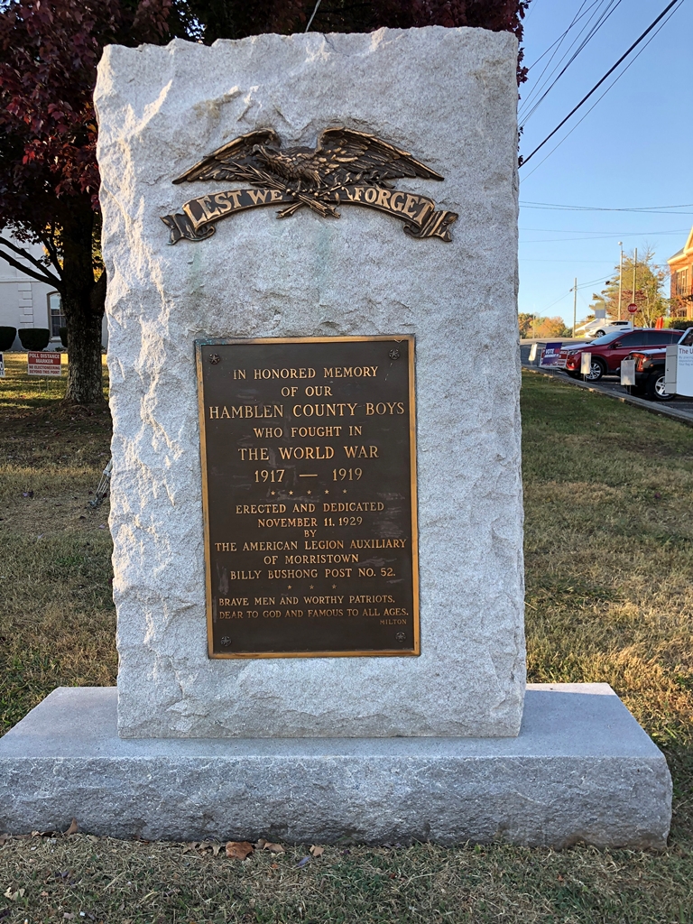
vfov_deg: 63.4
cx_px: 346
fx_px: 747
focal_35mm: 28
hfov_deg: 49.7
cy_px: 462
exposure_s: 1/187
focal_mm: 4
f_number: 1.8
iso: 20
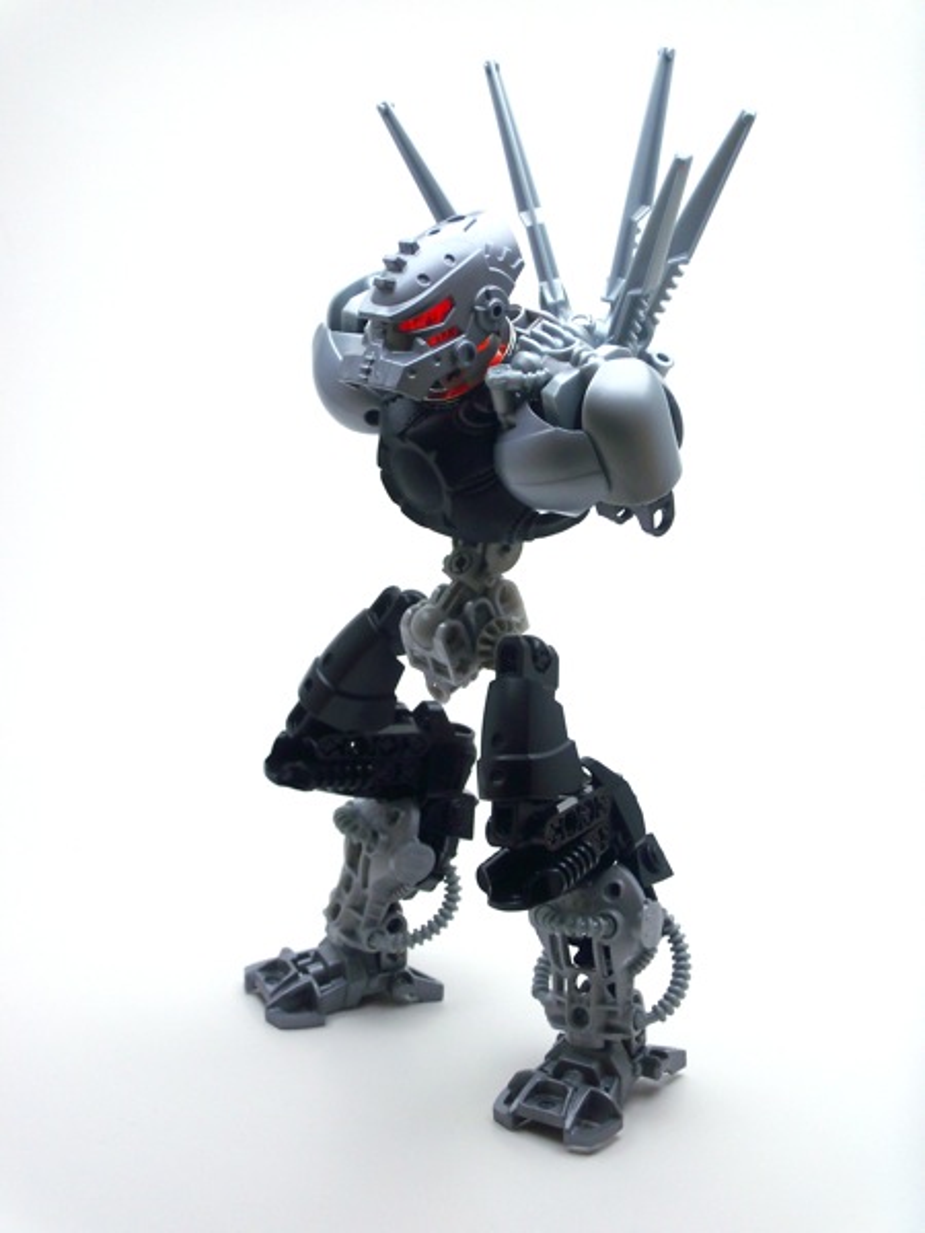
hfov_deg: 24.4
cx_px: 462
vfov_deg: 32.2
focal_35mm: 60
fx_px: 2138
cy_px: 616
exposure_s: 1/50
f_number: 3.4
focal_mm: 10.7
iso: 80
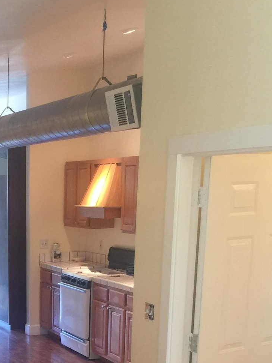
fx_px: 723
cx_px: -34
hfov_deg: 20.2
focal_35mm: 69
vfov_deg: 26.3
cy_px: 385
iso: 40
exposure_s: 1/15
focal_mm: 4.15
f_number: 2.2
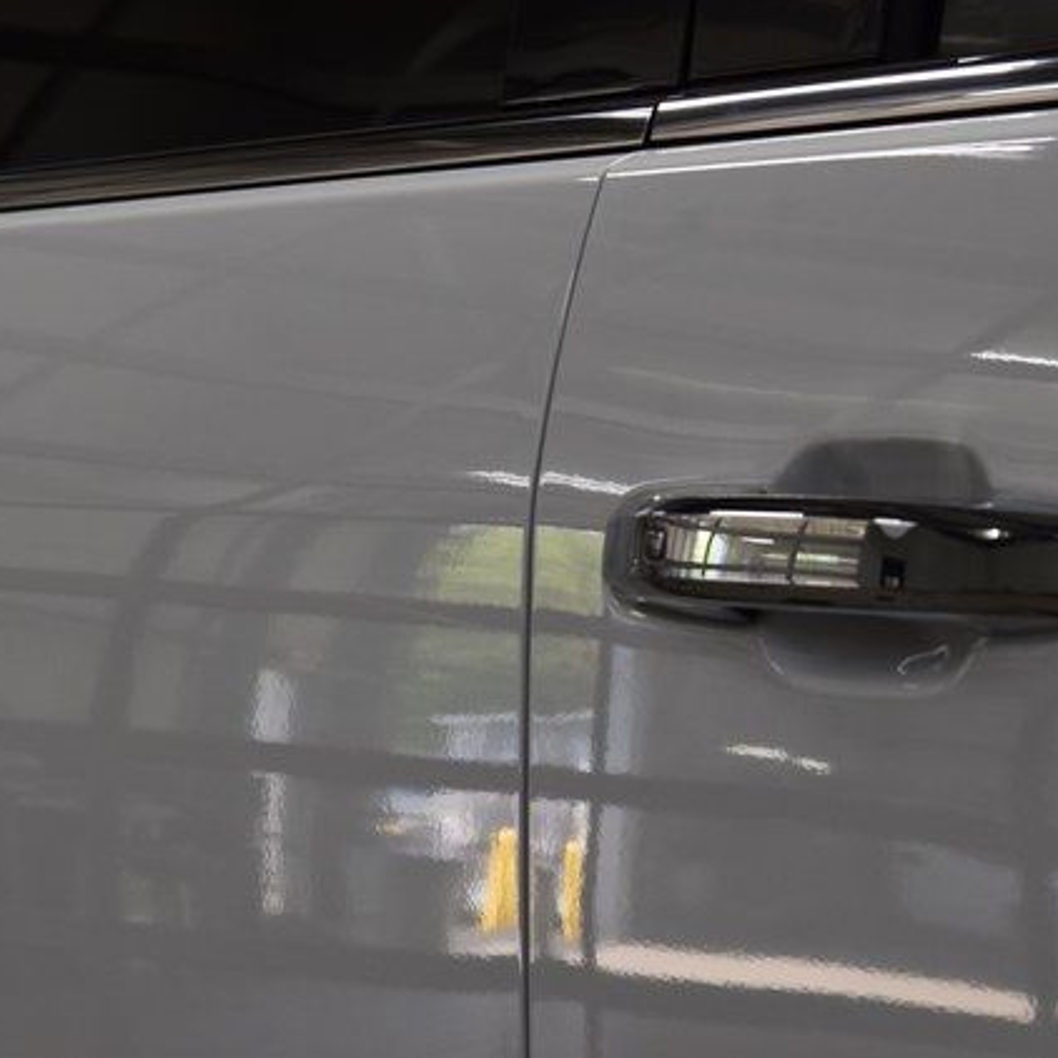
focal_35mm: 120
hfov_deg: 14.5
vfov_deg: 14.5
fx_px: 4149
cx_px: 346
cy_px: 528
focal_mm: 62
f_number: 9
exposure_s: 1/125
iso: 1400
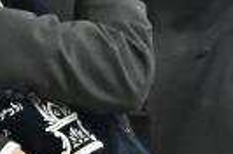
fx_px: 4539
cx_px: 23
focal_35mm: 703
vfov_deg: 1.9
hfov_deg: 2.9
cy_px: -92
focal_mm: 91
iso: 640
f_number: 4
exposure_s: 1/200
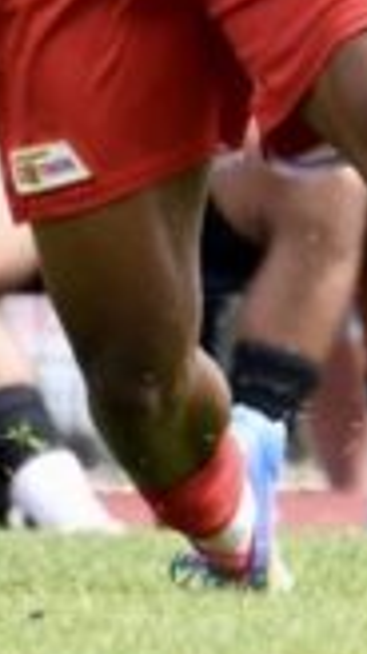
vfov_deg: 0.8
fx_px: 45438
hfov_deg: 0.5
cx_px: 491
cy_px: -160
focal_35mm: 2621
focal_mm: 400
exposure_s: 1/1600
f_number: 7.1
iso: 1250
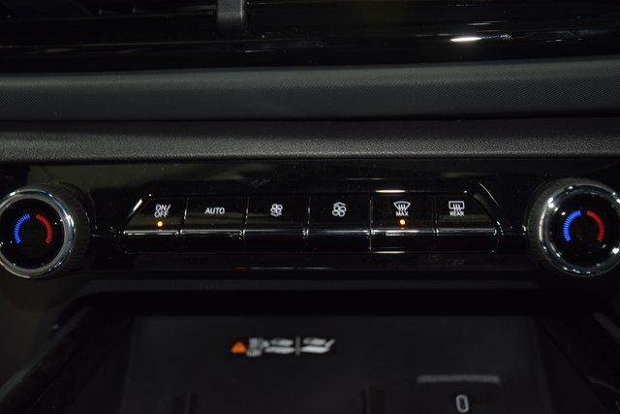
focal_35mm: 60
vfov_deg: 22.6
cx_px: 310
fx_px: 1034
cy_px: 207
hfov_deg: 33.4
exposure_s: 1/25
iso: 900
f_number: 4.2
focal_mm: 40
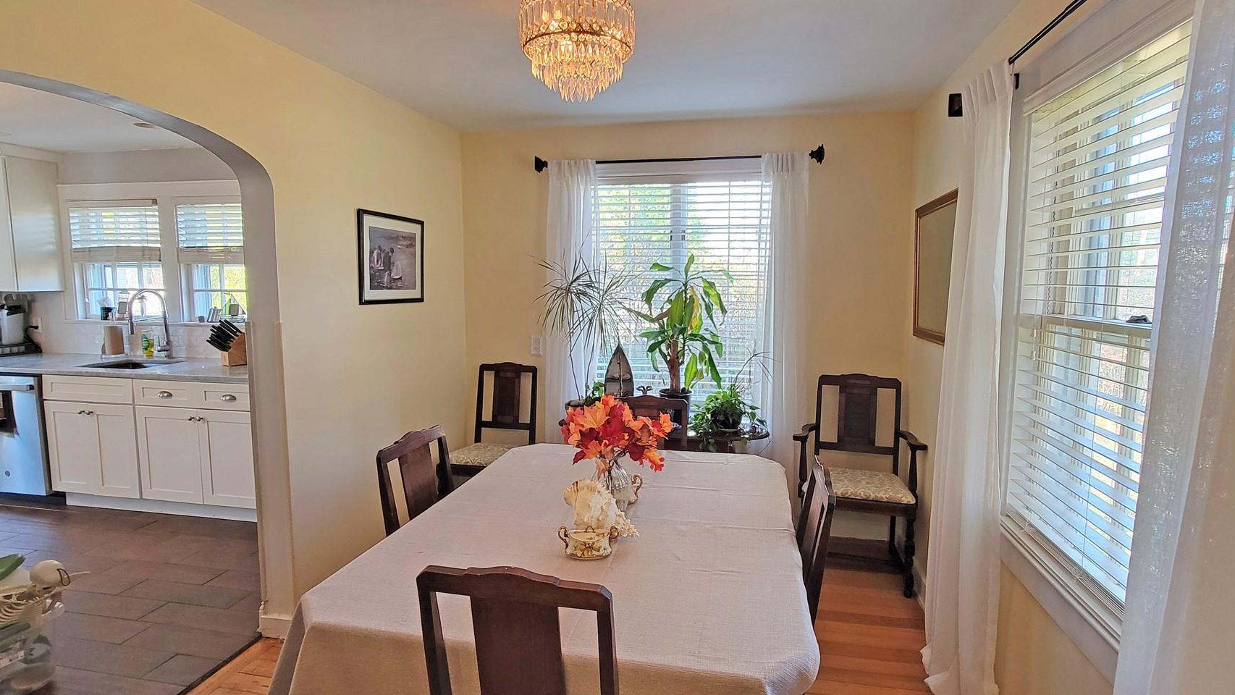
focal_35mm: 17
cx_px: 636
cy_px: 336
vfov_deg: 63.9
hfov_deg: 95.9
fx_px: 557
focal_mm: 2.2
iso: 160
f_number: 2.2
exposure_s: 1/60
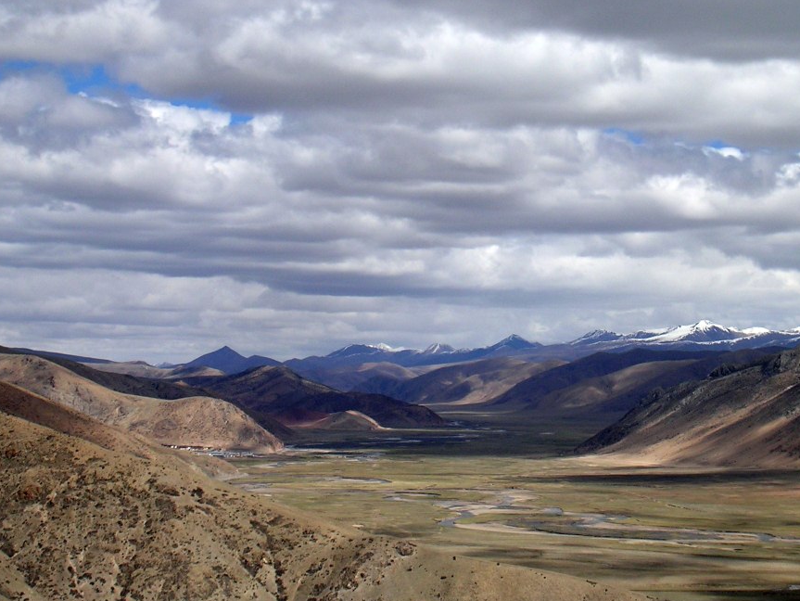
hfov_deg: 19.2
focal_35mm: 102
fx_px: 2358
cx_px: 470
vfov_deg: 14.5
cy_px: 280
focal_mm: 13
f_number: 4.1
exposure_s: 1/978
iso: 100
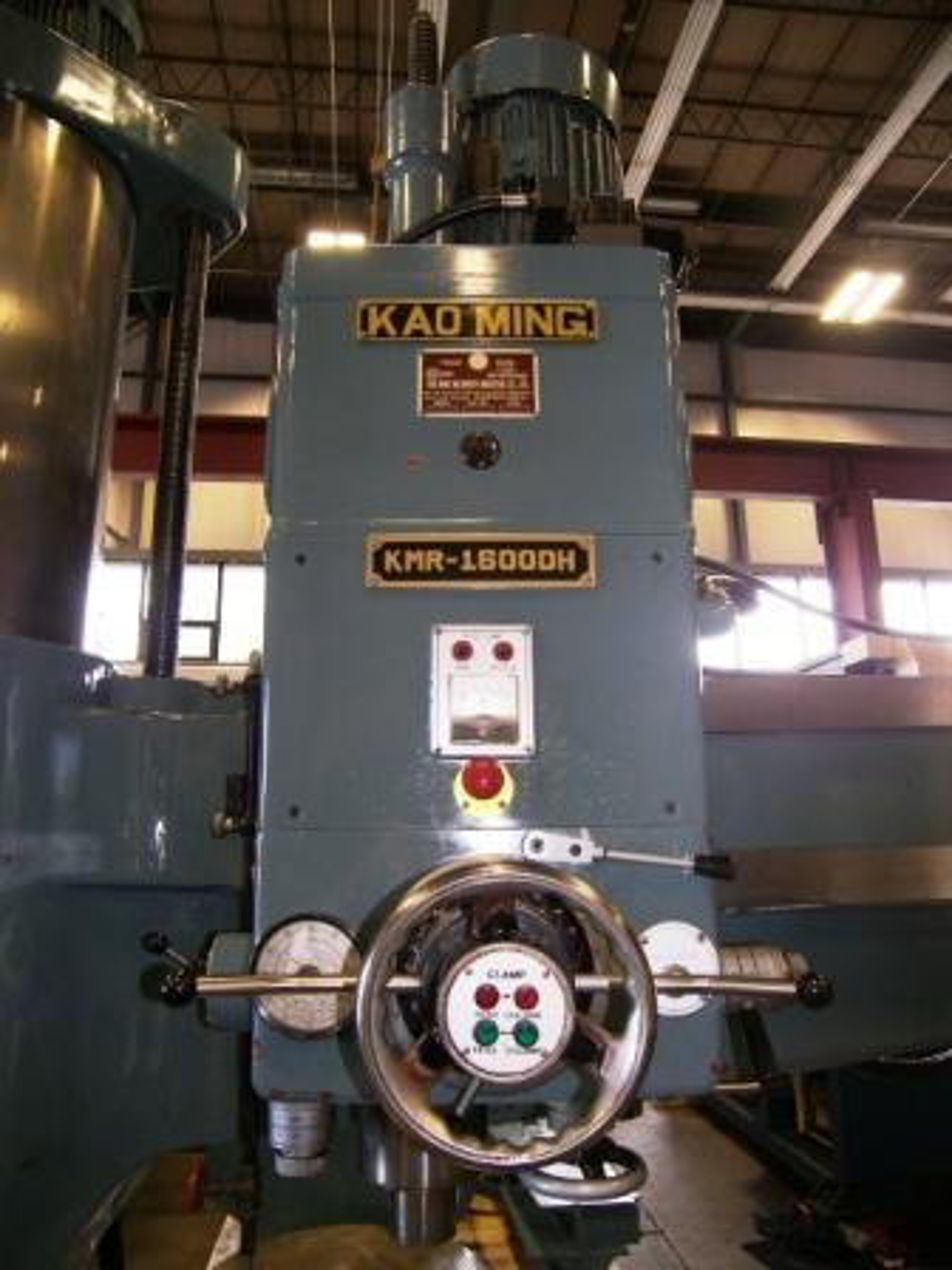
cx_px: 476
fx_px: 880
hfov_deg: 56.8
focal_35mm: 24
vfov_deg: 71.6
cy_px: 635
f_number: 2.8
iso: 100
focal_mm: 5.1
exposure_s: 1/30
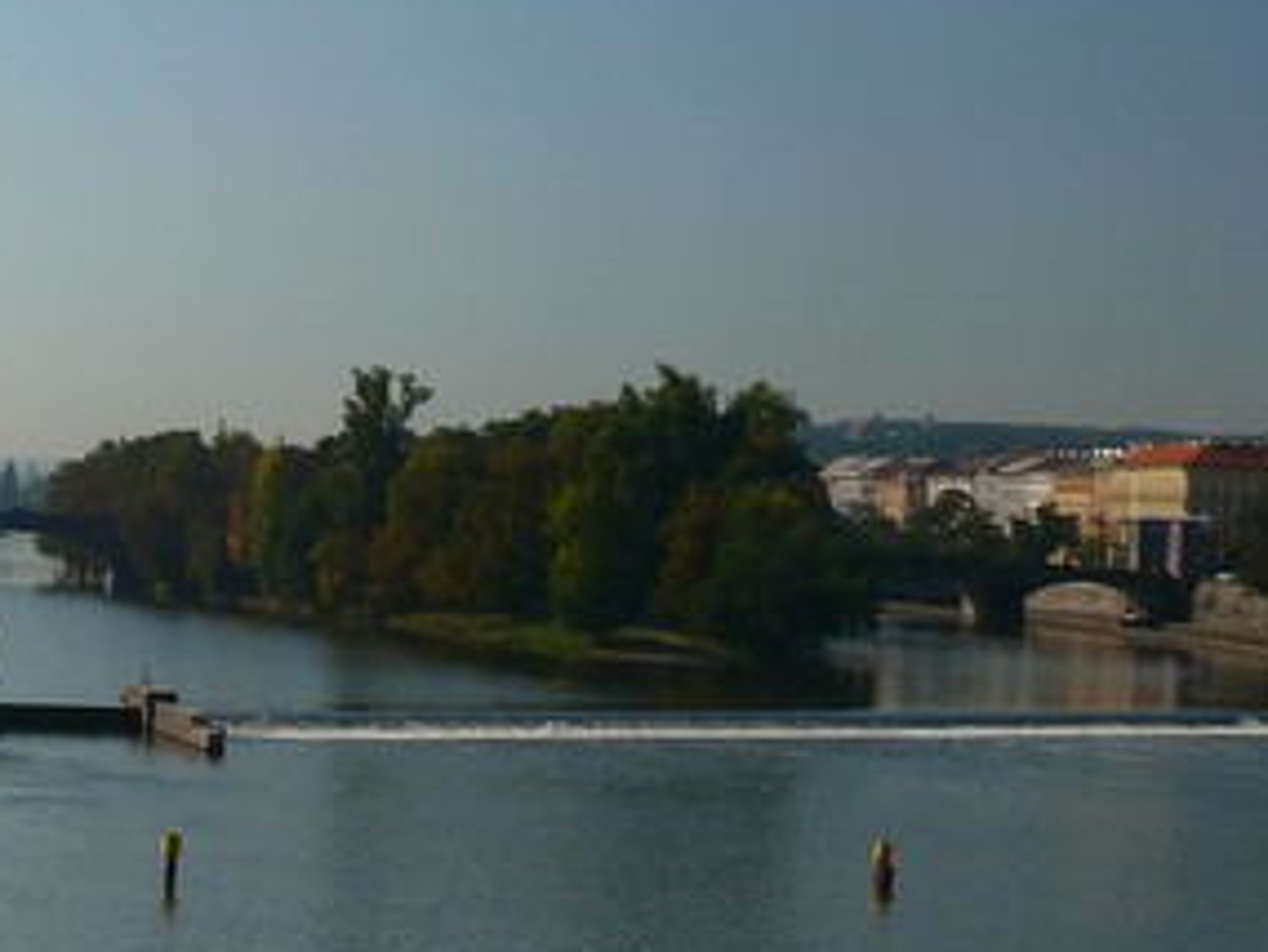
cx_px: -169
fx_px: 3371
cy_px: 440
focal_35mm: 92
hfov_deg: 20.2
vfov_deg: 16.1
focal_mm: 7.4
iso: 100
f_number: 5.6
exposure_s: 1/320
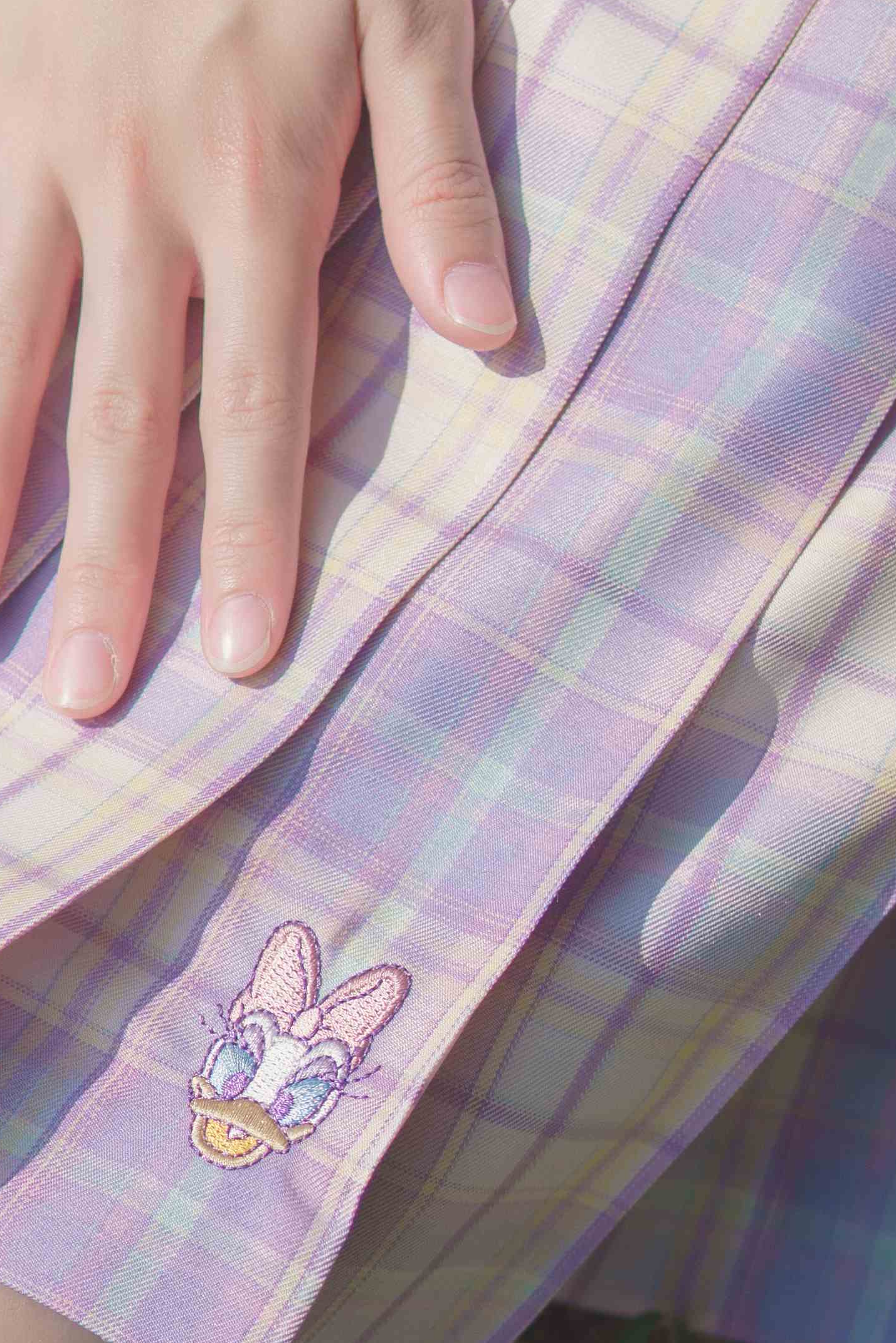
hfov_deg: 10.9
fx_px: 4703
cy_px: 1044
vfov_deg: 16.2
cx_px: 243
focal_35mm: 126
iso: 100
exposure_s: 1/3200
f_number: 2.2
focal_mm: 30
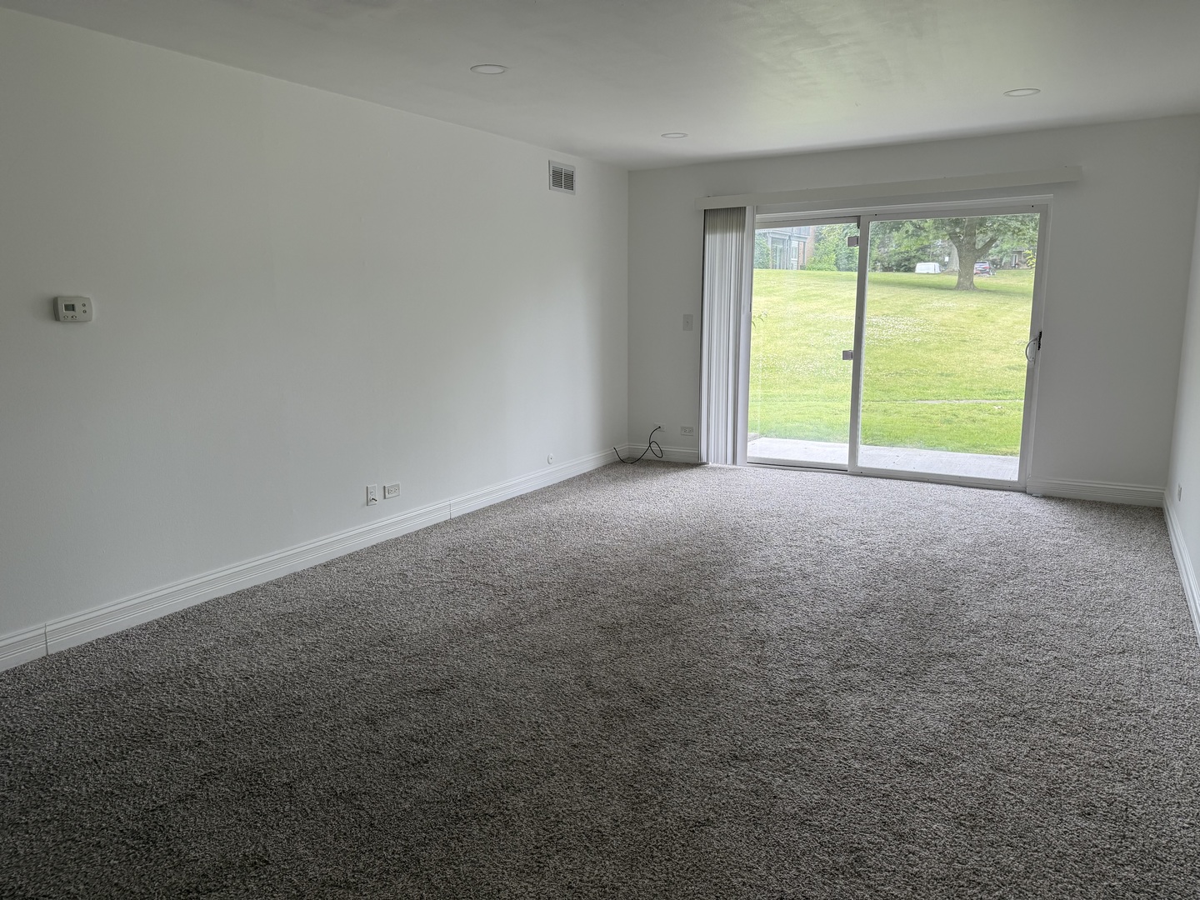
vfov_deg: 56.8
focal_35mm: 24
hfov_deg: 71.6
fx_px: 832
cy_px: 450
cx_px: 600
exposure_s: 1/194
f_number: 1.78
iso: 80
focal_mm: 6.76
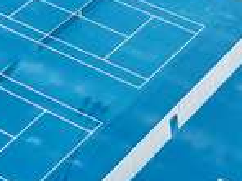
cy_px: 96
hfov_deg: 16.3
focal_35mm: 117
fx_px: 818
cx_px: 264
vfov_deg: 12.7
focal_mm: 4.73
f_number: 2.2
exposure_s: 1/400
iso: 100
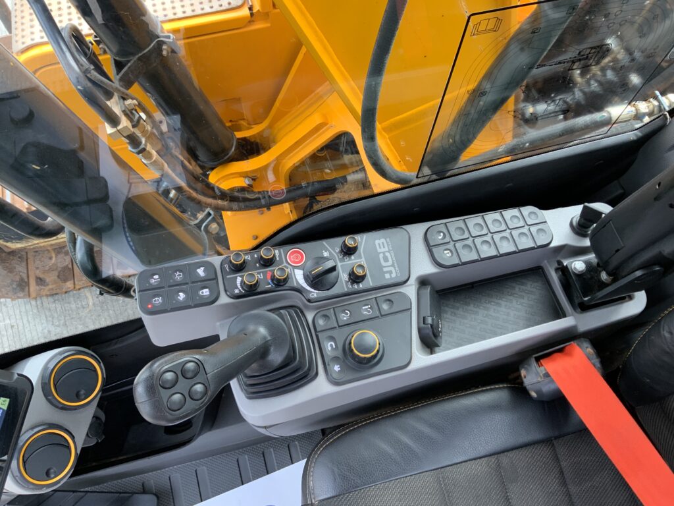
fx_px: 565
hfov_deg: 61.7
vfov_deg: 48.2
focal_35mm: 29
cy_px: 253
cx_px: 337
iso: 50
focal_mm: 3
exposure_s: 1/122
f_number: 1.8
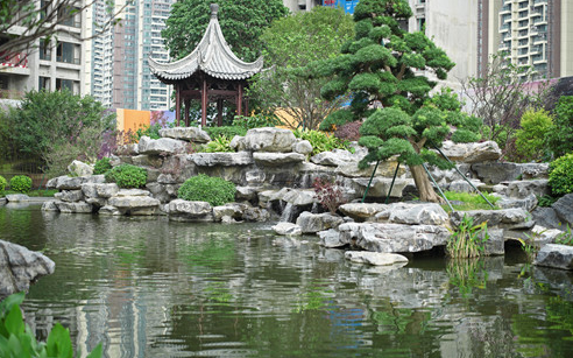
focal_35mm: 57
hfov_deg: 35.7
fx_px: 890
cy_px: 172
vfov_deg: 22.7
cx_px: 283
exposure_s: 1/500
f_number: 1.6
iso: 100
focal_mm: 55
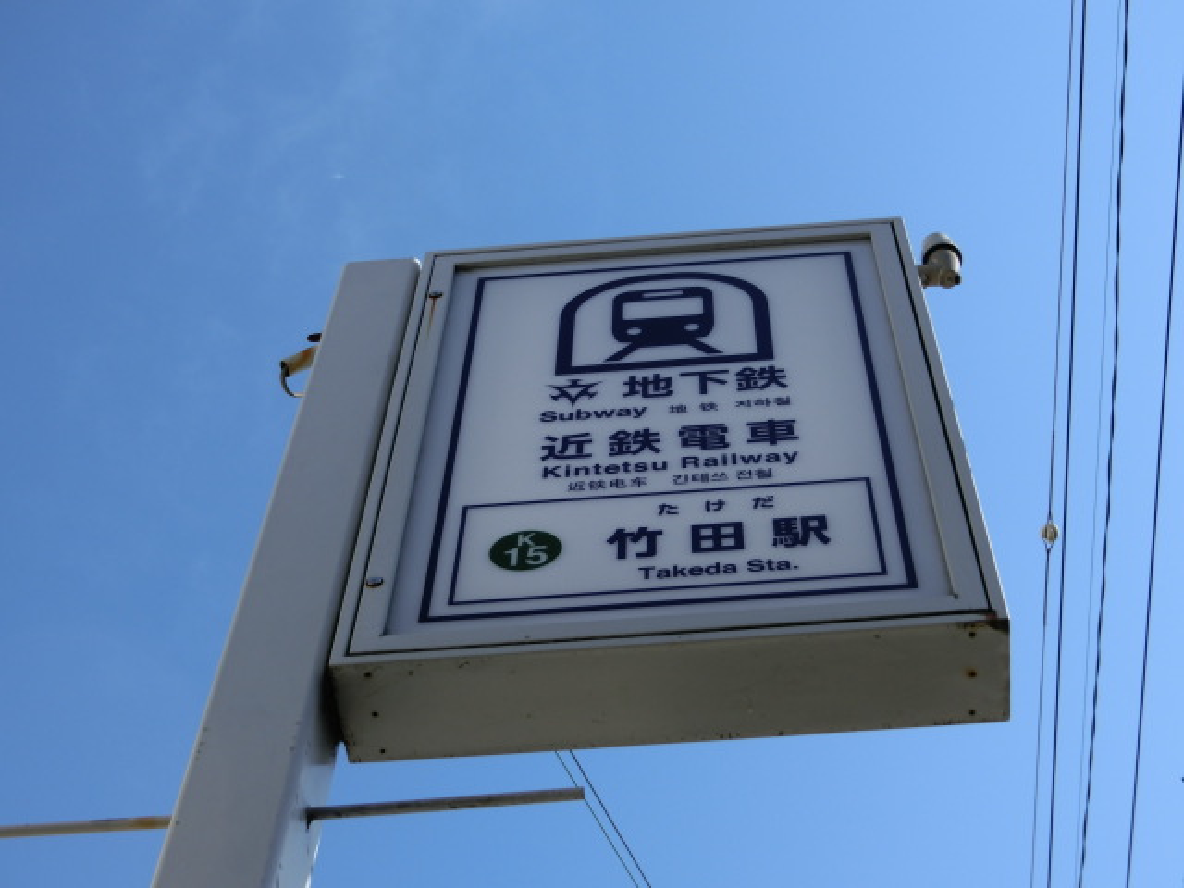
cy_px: 444
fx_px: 2052
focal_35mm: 60
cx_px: 592
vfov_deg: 24.4
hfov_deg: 32.2
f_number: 5
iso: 80
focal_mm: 10.7
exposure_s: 1/500
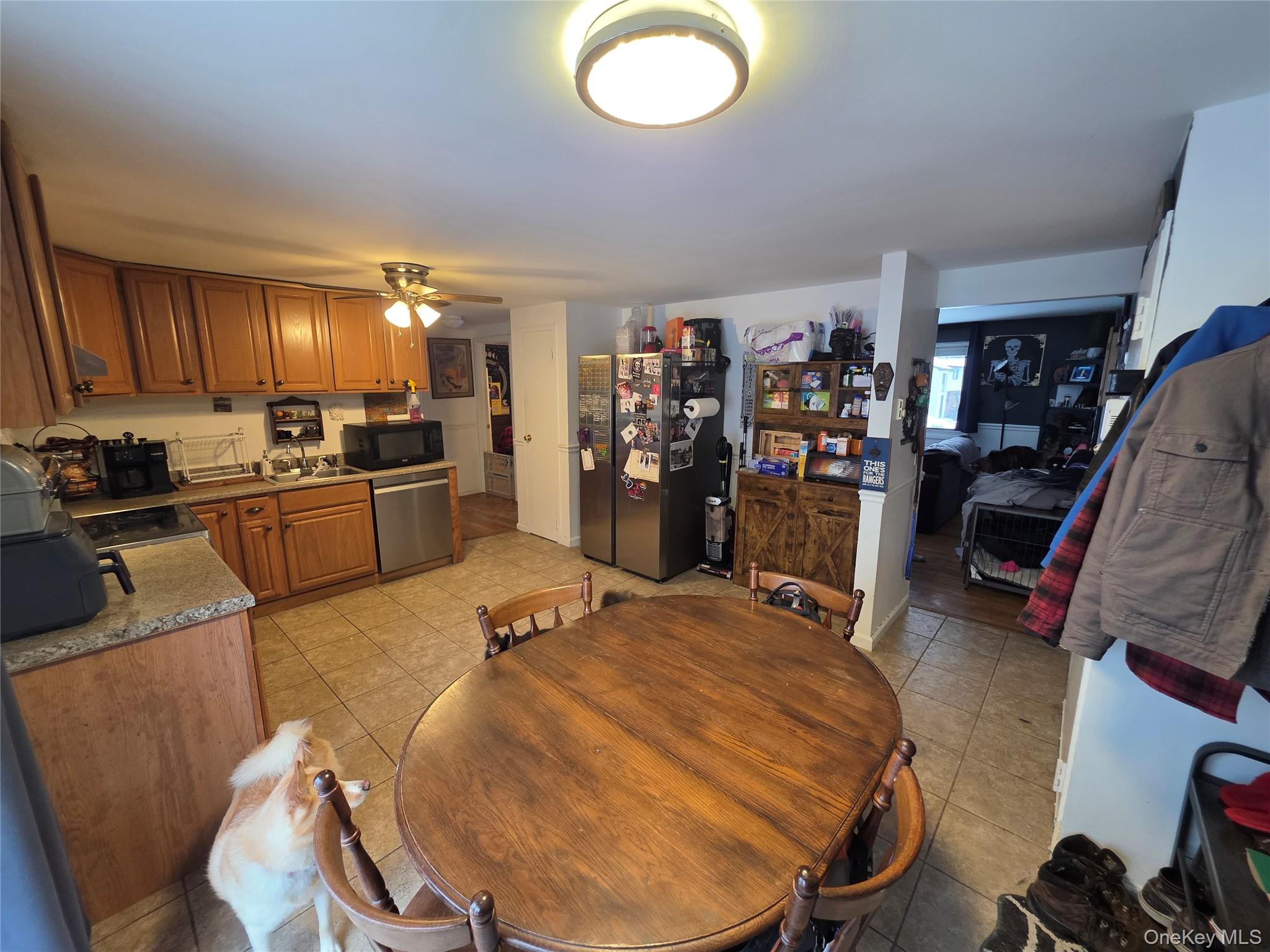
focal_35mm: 13
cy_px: 476
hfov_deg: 106.2
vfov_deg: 89.9
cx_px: 635
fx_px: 477
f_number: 1.9
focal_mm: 2.2
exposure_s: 1/60
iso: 200
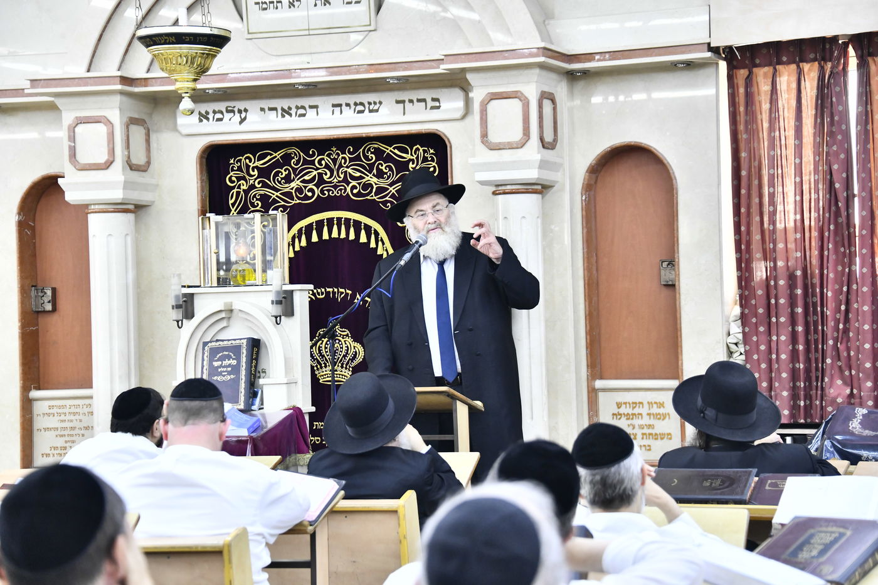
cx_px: 439
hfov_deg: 22.1
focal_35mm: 92
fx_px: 2243
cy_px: 292
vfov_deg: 14.9
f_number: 5.6
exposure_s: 1/125
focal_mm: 92
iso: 2500
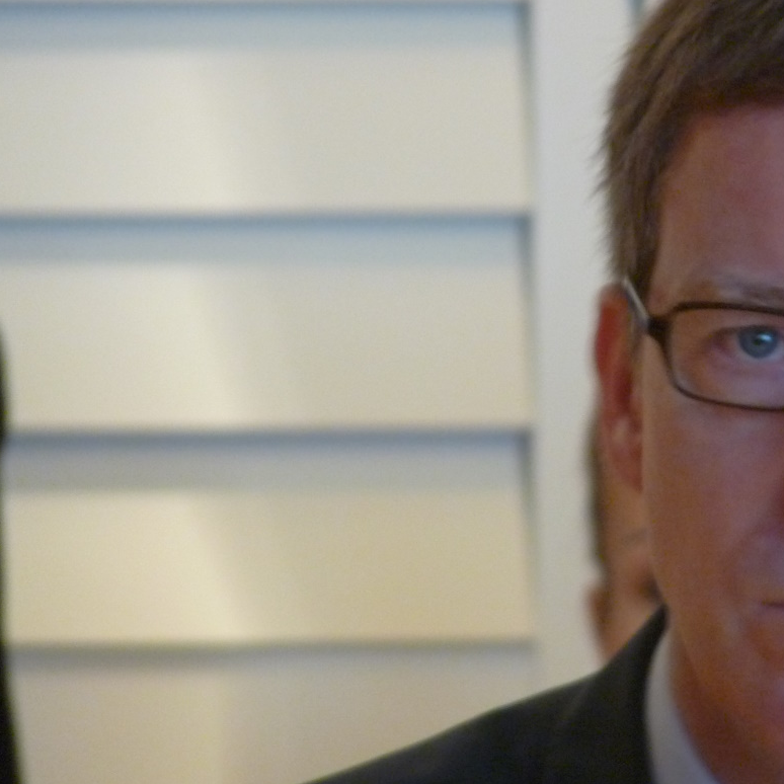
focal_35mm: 855
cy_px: 428
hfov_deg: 2.0
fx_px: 21908
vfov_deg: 2.1
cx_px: 798
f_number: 4.4
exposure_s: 1/8
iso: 400
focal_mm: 83.2
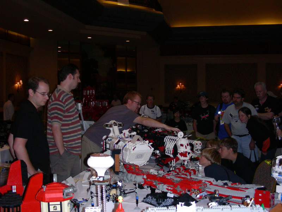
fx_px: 358
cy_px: 106
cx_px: 141
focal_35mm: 44
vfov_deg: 32.9
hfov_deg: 42.9
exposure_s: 1/60.1
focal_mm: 7.4
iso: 200
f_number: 3.5
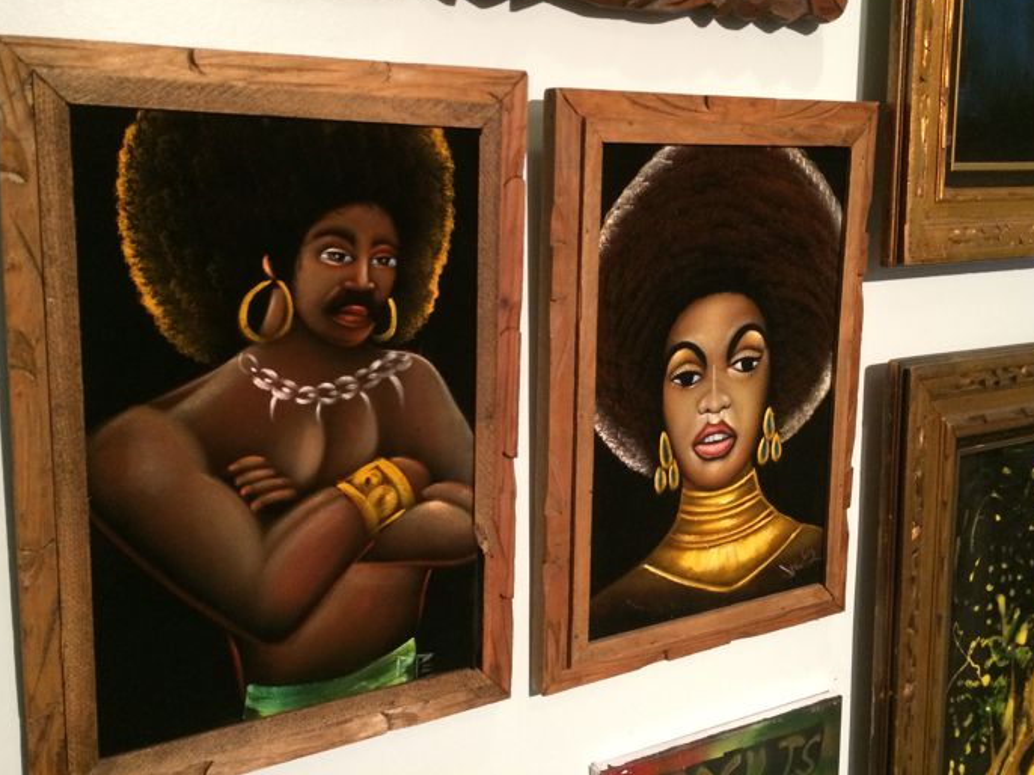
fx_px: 1045
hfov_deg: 52.6
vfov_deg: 40.6
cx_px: 526
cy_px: 335
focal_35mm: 35
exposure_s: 1/30
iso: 320
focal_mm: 4.12
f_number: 2.2
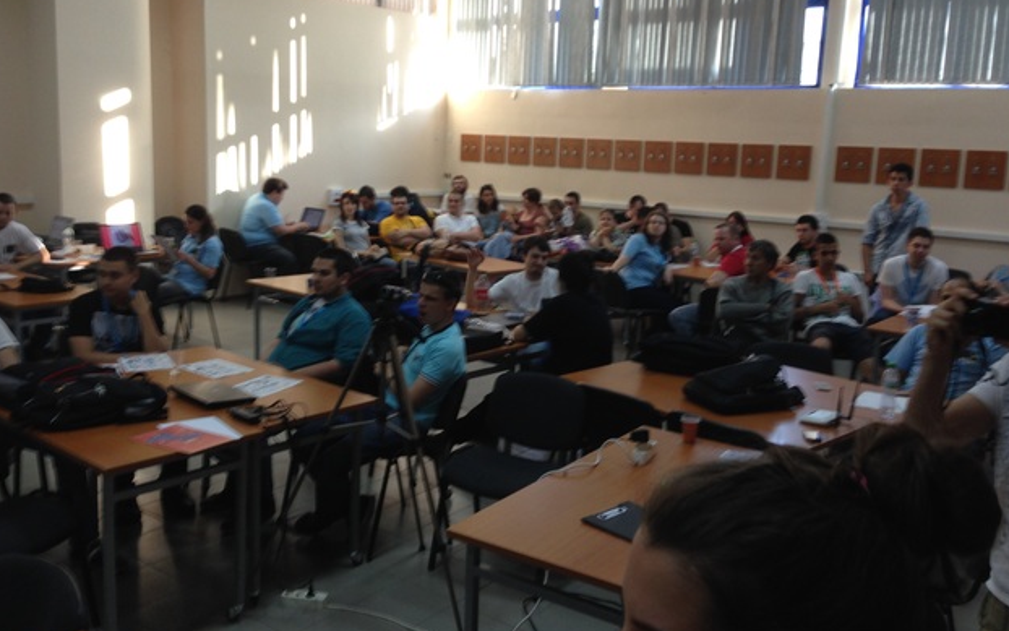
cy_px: 290
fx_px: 990
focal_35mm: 36
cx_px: 504
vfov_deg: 35.3
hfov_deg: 54.0
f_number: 2.4
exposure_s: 1/20
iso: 64
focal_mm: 4.12
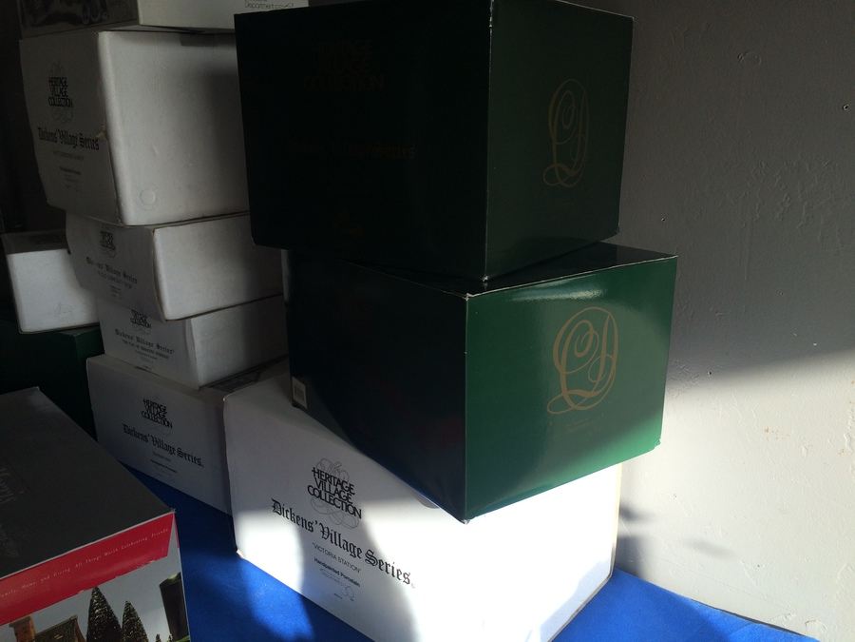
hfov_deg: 61.7
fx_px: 716
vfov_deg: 48.2
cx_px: 428
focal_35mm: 29
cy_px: 321
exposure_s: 1/466
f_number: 2.2
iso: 32
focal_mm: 4.15
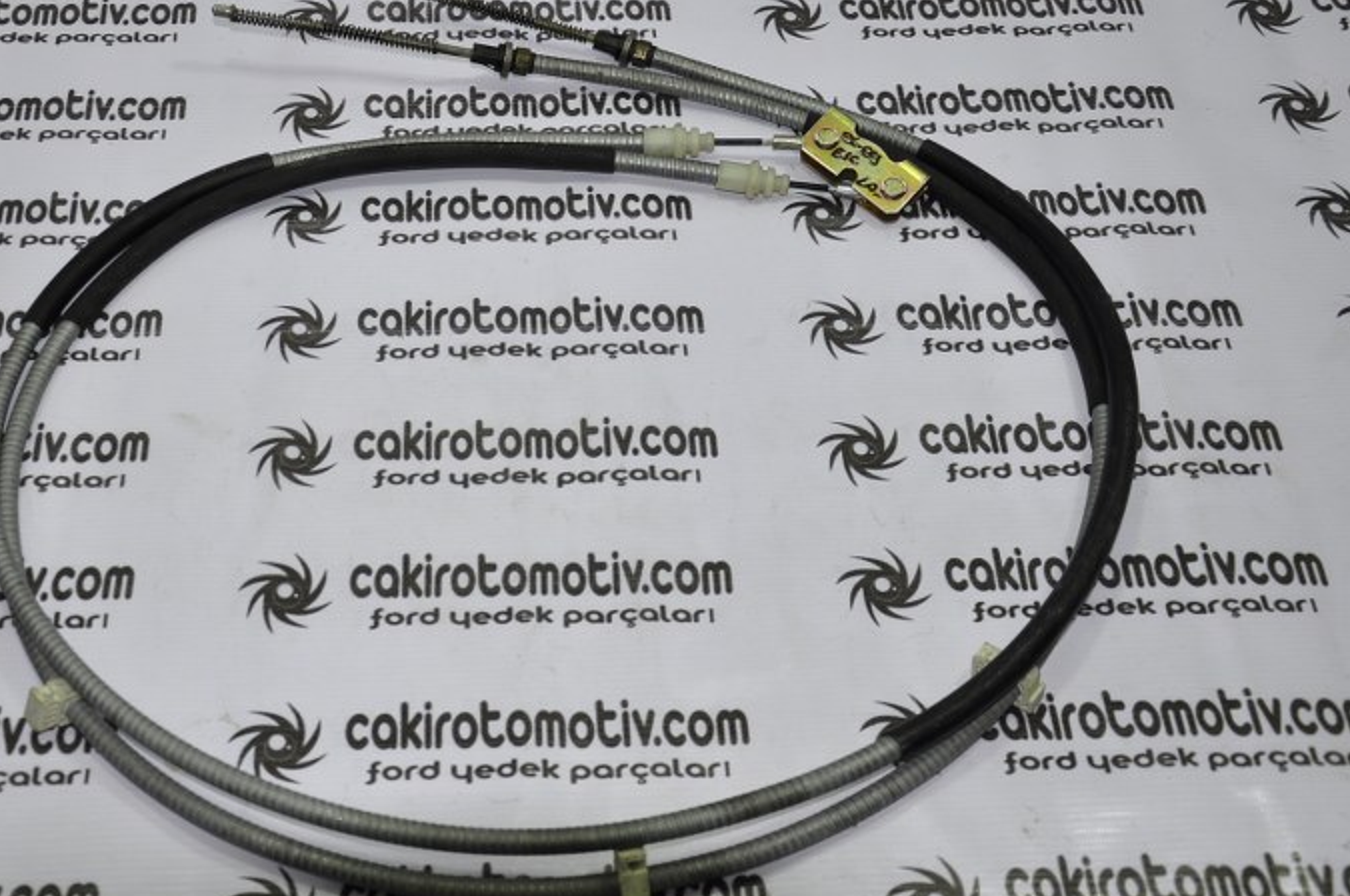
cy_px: 370
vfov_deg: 25.9
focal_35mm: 52
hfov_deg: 38.0
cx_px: 506
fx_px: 1947
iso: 200
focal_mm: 26
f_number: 4.5
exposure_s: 1/100
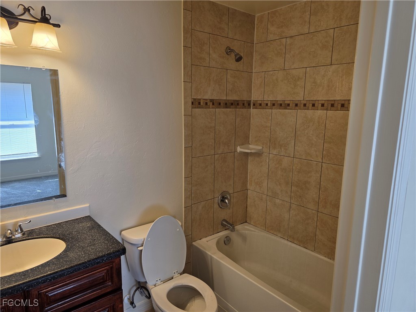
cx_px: 208
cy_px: 156
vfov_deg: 58.9
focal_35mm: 23
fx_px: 276
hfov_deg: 73.9
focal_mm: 6.3
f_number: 1.7
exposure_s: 1/120
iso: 40
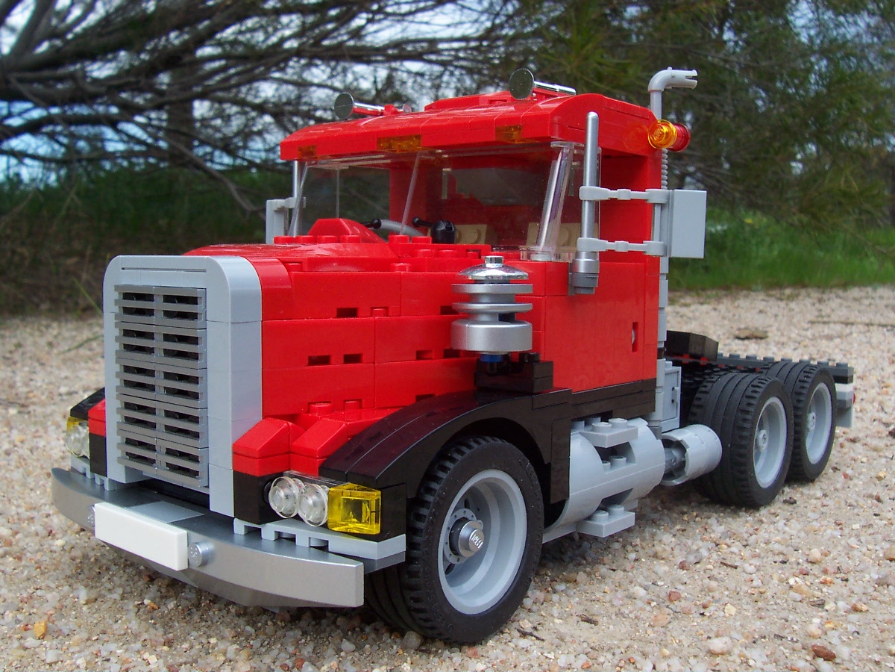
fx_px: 957
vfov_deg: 38.7
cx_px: 448
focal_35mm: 37
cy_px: 336
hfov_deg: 50.1
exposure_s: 1/250
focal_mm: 5.6
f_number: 5.6
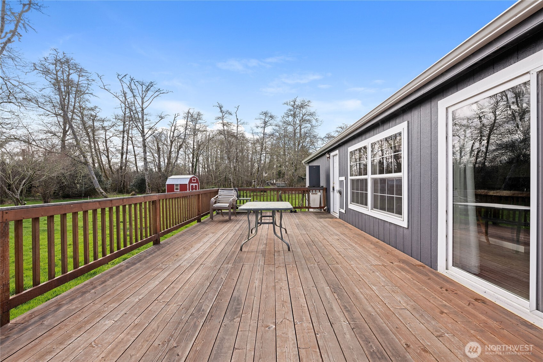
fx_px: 211
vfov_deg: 81.2
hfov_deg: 104.3
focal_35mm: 14
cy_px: 181
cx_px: 272
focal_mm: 14
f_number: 8
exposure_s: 1/400
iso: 400
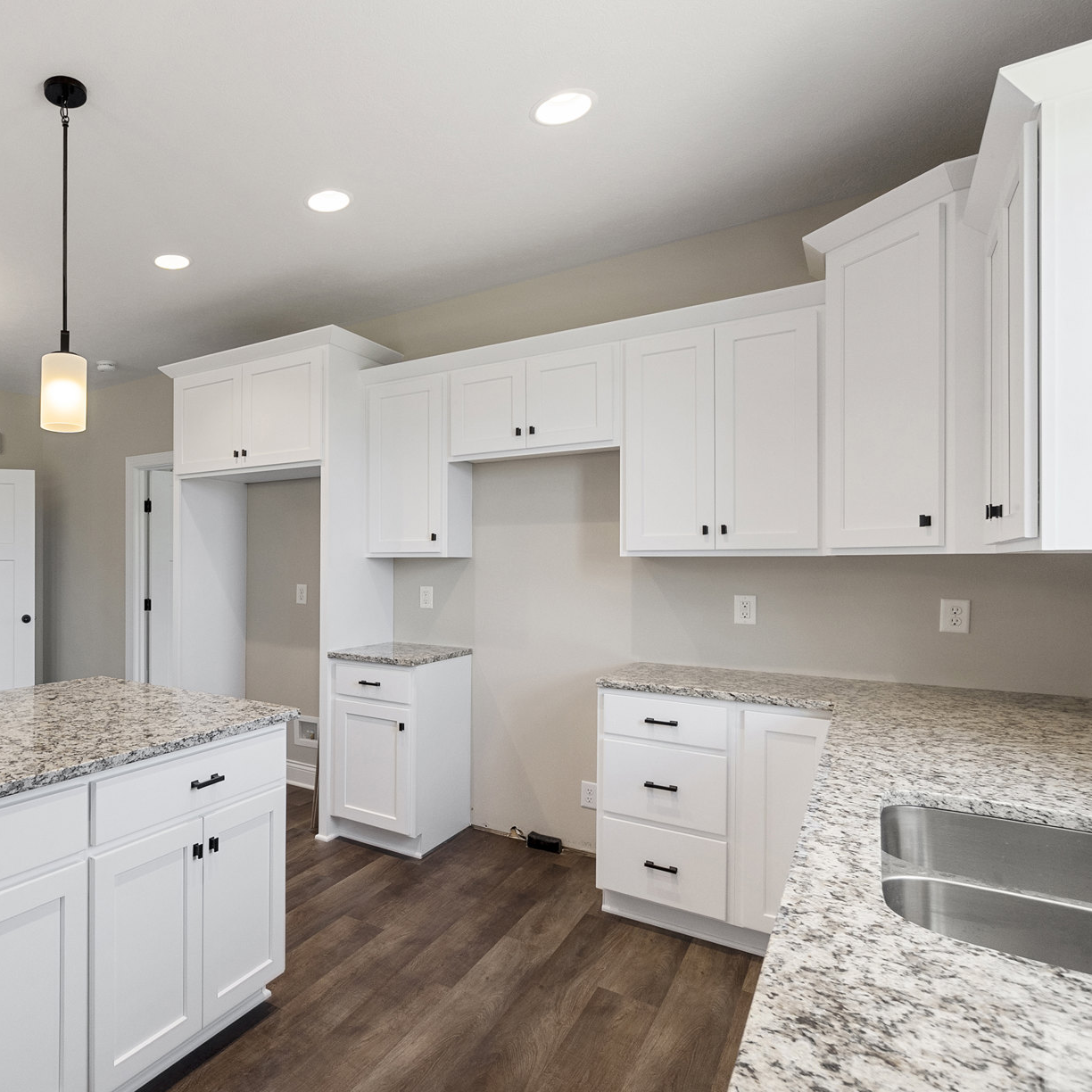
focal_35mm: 20
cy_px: 557
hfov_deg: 68.9
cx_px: 247
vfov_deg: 74.8
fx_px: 714
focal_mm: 10
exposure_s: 1/60
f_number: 5.6
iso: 400
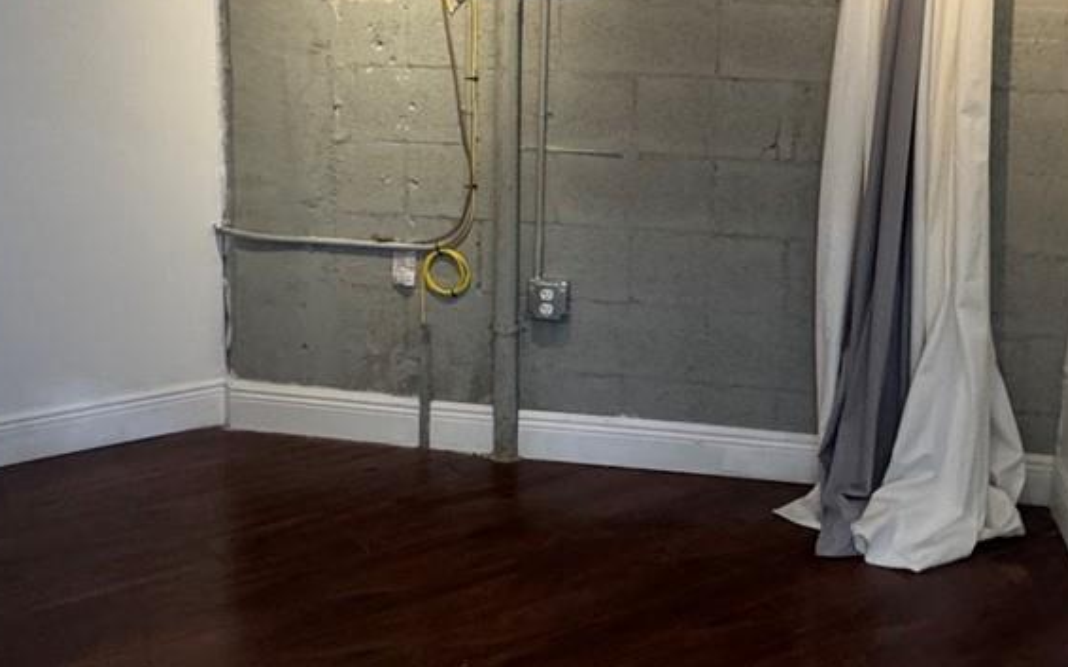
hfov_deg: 47.2
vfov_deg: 30.2
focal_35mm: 42
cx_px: 578
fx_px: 1222
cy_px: 206
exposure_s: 1/60
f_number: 2.2
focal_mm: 2.22
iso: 250
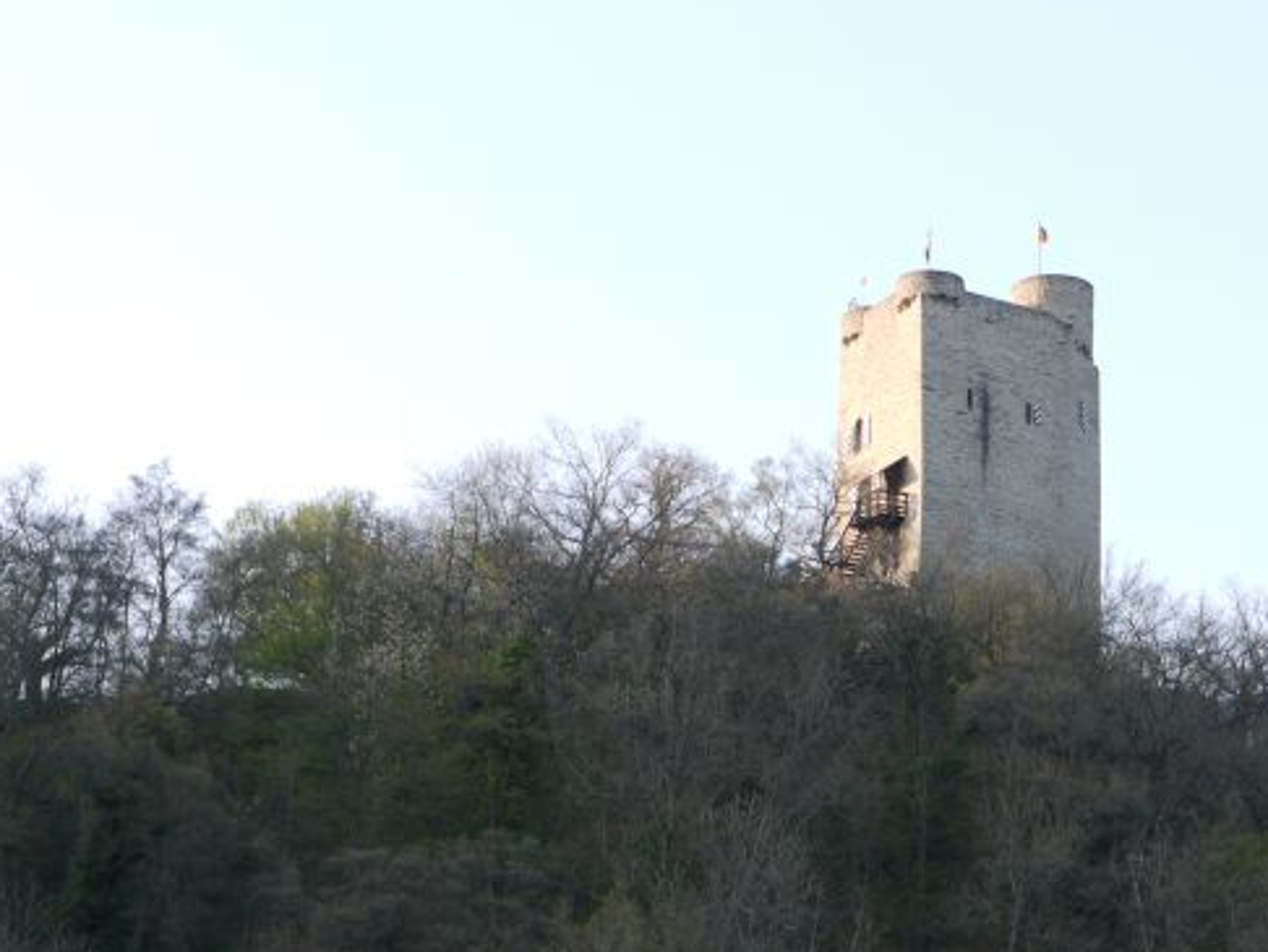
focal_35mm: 148
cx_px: 989
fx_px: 5424
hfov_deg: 13.3
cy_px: 475
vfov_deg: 10.0
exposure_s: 1/80
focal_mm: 45
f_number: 6.3
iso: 100
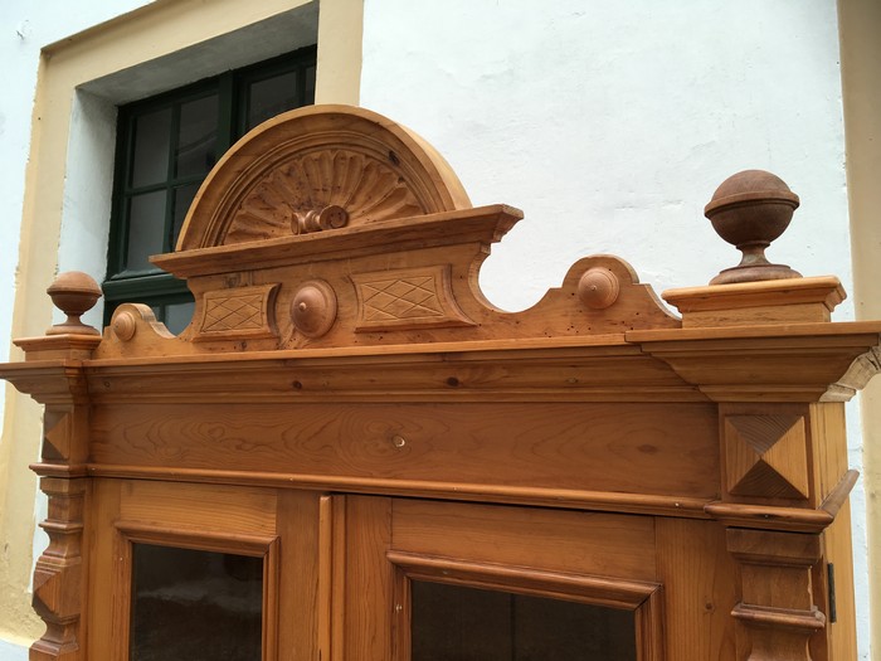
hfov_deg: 61.7
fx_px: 738
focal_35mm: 29
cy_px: 330
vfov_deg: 48.2
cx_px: 440
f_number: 2.2
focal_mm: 4.15
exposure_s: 1/100
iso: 25
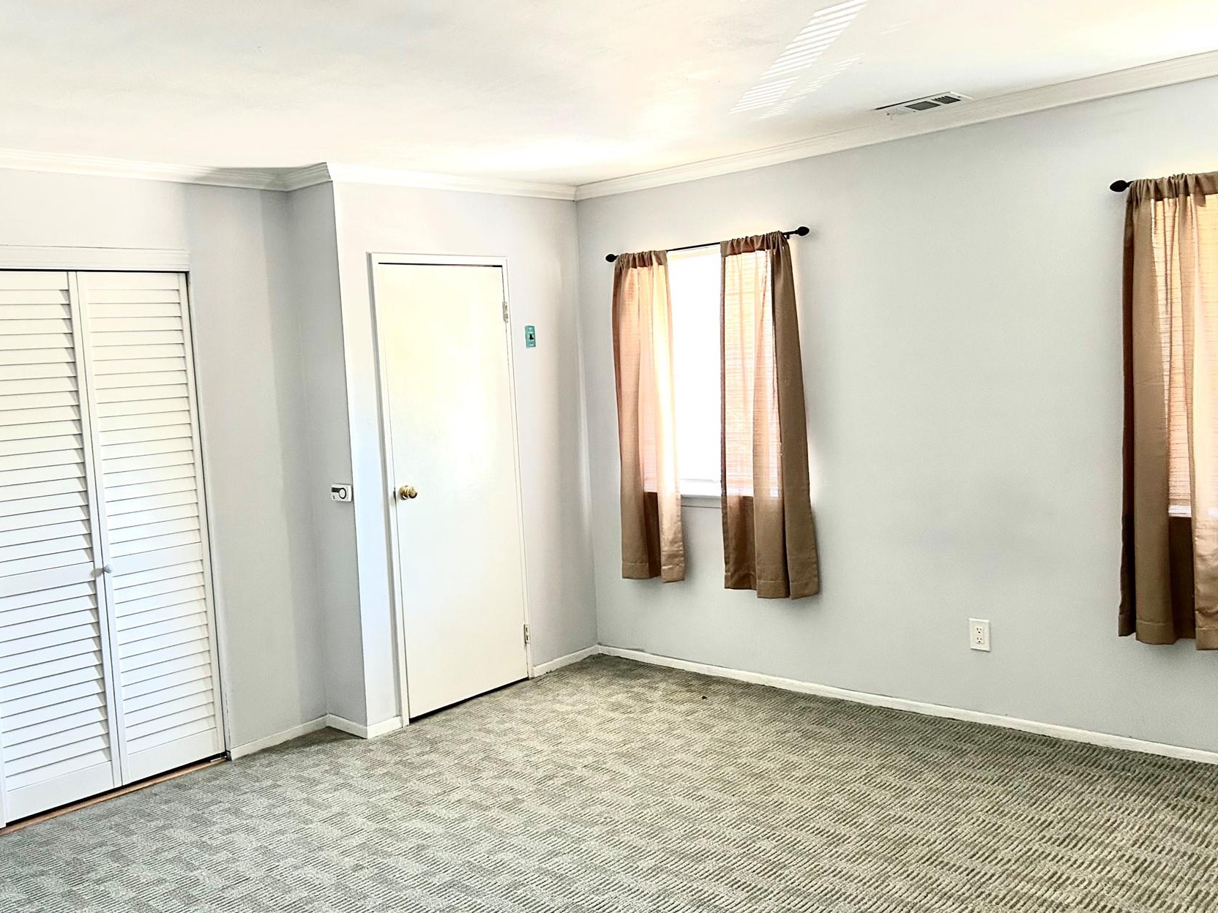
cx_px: 537
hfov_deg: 56.7
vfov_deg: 44.1
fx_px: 1126
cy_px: 433
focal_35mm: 32
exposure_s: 1/60
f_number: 1.5
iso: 250
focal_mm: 5.7
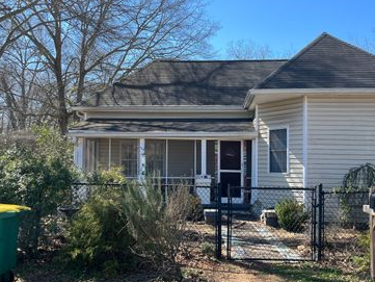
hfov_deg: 51.2
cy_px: 149
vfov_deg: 39.7
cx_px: 215
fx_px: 390
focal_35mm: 36
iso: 50
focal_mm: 5.1
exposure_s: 1/1163
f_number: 1.6
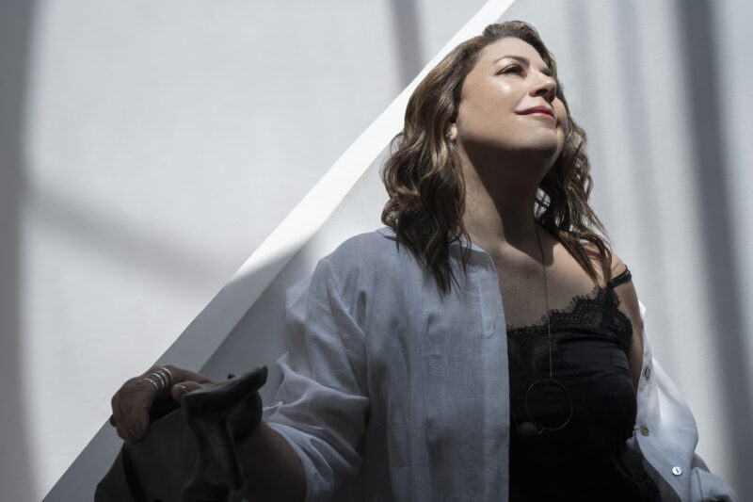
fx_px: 1192
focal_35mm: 57
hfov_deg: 35.1
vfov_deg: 23.8
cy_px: 251
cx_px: 376
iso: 100
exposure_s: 1/160
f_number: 8
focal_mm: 57
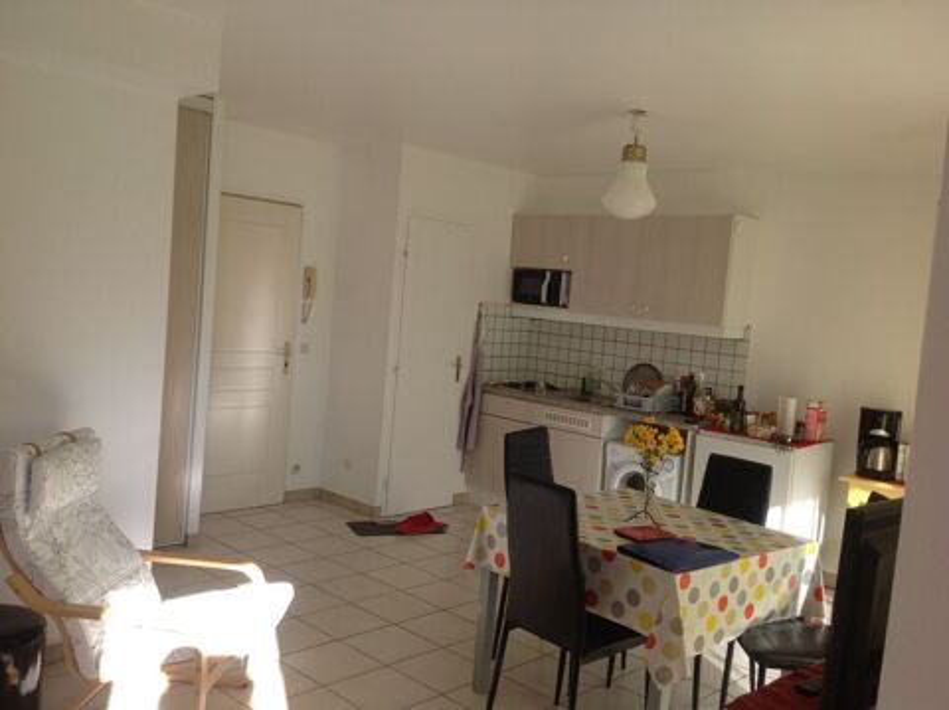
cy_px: 355
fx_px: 959
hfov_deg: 52.7
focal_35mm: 35
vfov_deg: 40.6
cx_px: 474
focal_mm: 4.28
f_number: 2.4
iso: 50
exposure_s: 1/236
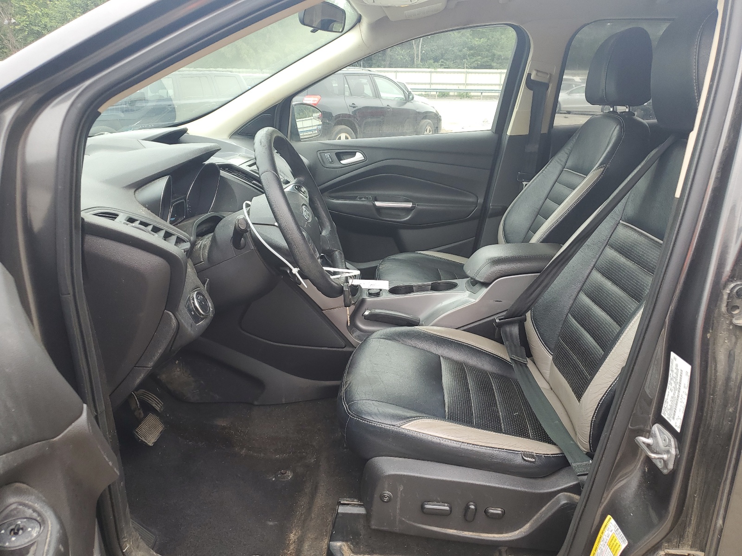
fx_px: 557
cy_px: 278
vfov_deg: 53.1
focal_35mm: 26
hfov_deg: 67.3
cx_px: 371
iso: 50
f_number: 1.5
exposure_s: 1/256
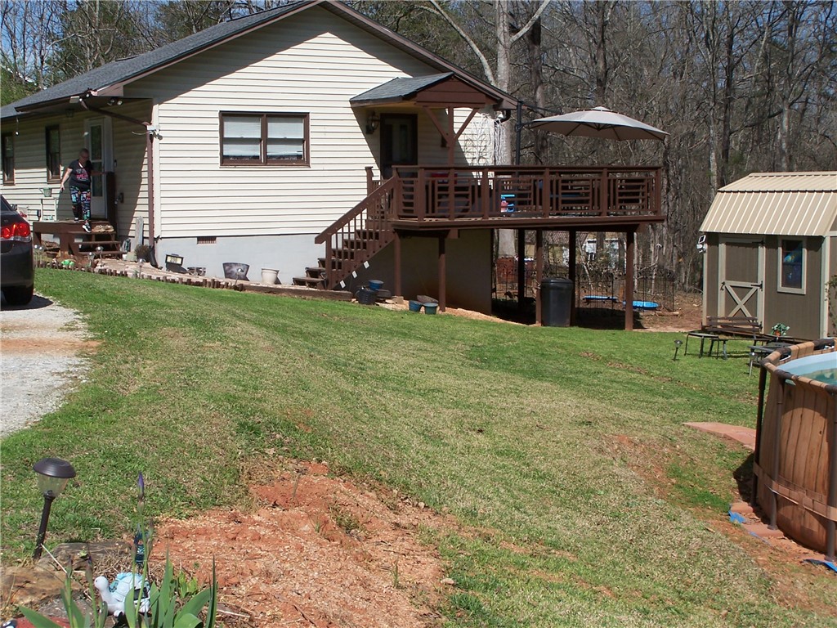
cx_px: 418
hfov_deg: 32.7
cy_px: 314
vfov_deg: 24.8
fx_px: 1427
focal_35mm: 59
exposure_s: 1/1000
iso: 80
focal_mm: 9.8
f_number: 4.5
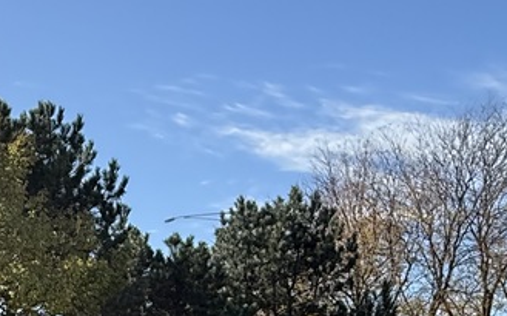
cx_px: 45
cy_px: 521
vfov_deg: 17.3
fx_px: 897
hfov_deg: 30.1
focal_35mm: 65
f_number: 2.2
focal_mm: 2.22
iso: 64
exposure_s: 1/1189
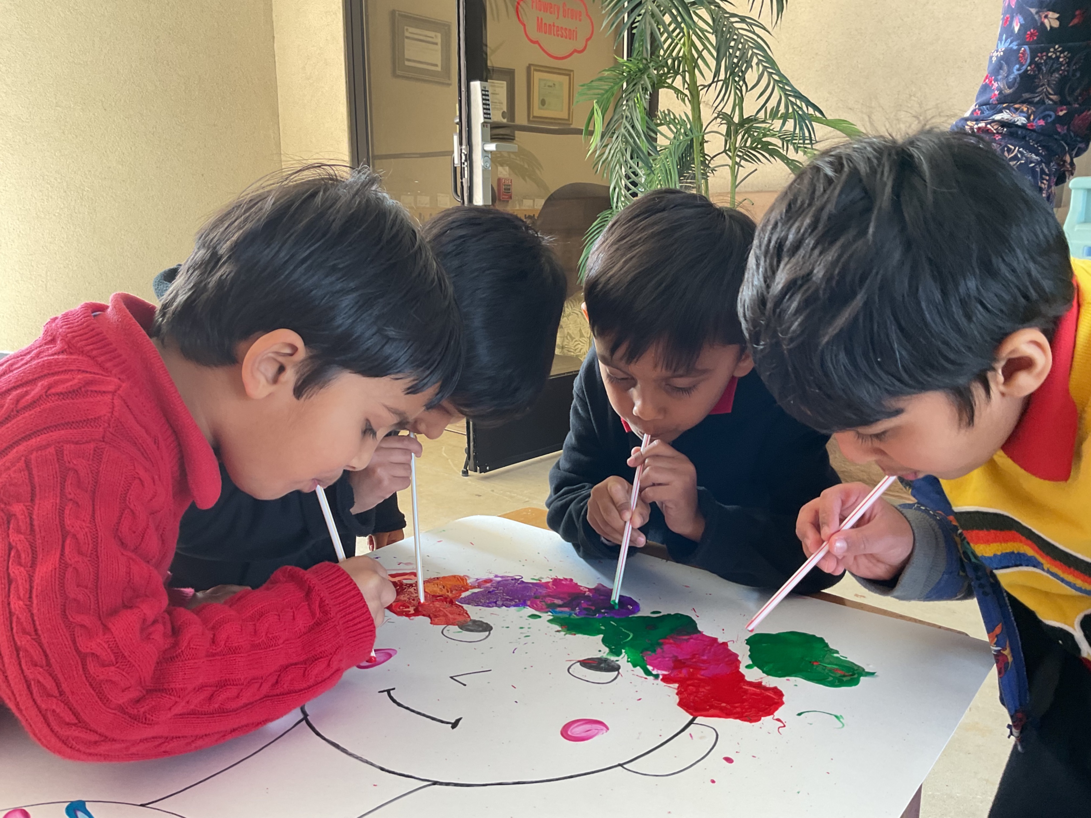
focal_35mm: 29
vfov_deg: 48.2
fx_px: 914
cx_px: 546
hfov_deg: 61.7
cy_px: 409
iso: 64
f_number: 1.8
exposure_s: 1/60
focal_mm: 3
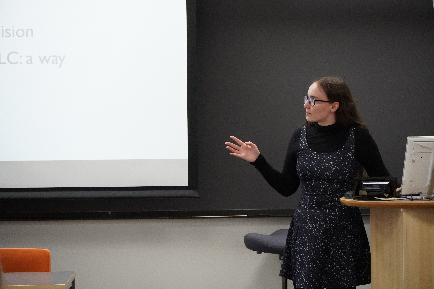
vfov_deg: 7.4
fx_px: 2224
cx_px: 217
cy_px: 144
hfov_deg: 11.1
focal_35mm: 184
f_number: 5.6
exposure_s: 1/200
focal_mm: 123
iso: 4000
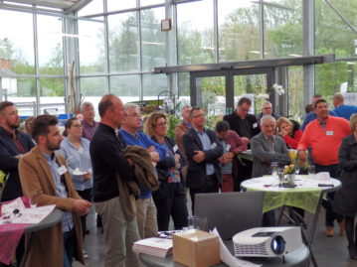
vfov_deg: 29.7
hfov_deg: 38.9
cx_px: 178
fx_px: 505
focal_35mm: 49
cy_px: 134
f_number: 4
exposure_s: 1/50
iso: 400
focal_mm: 8.9
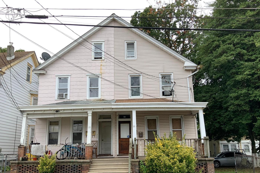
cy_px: 99
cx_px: 128
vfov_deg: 42.2
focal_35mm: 31
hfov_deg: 60.3
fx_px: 224
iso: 40
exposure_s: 1/122
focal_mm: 3
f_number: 1.8
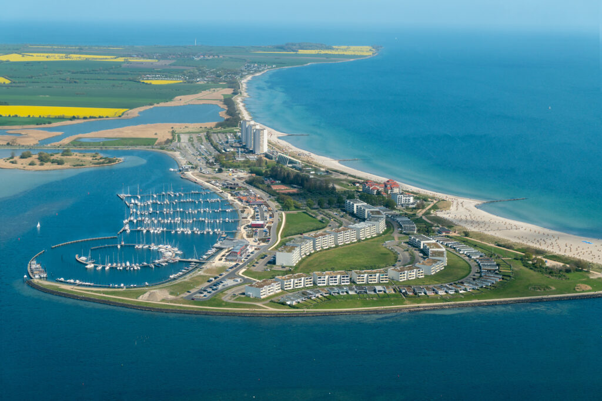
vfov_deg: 24.6
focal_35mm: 55
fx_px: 920
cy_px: 200
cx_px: 301
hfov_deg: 36.2
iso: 125
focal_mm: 55
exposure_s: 1/1000
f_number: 4
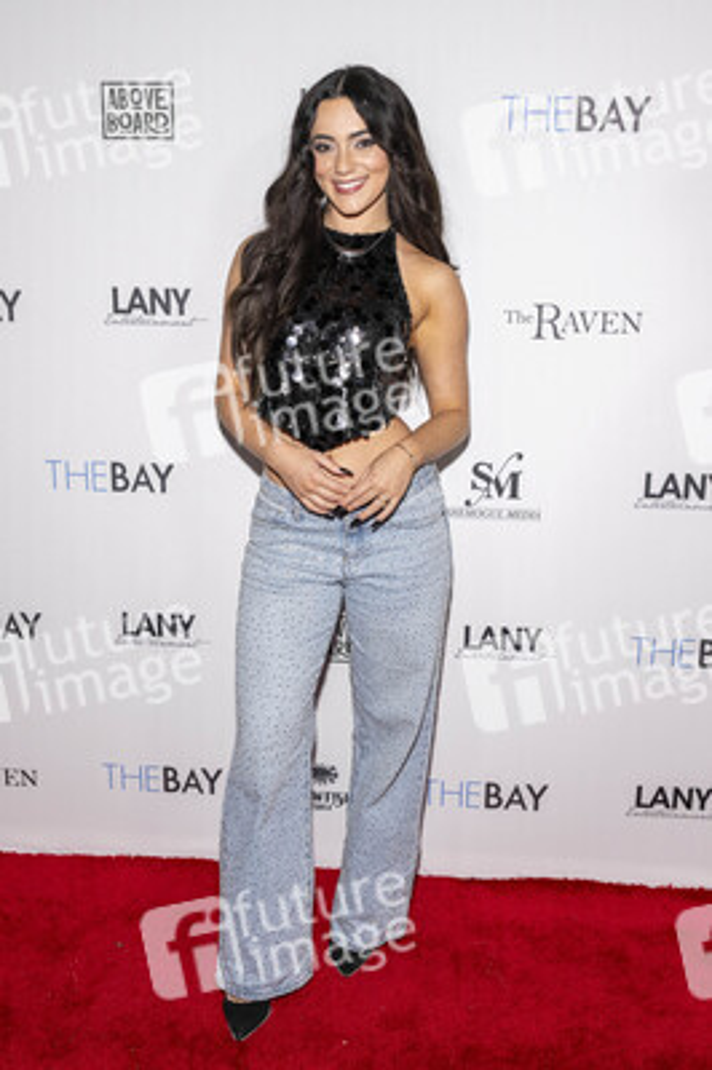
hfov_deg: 39.4
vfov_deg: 56.5
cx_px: 356
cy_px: 535
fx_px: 995
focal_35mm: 34
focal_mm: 33.5
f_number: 5.6
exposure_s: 1/200
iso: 800
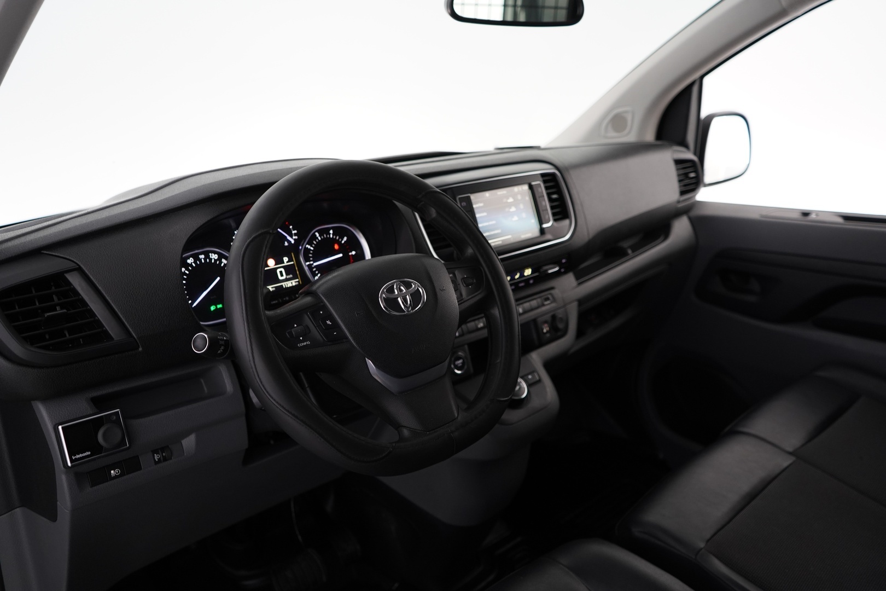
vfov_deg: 46.4
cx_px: 443
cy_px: 296
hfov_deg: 65.5
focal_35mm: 28
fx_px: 689
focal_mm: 28
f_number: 3.5
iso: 1250
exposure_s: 1/25
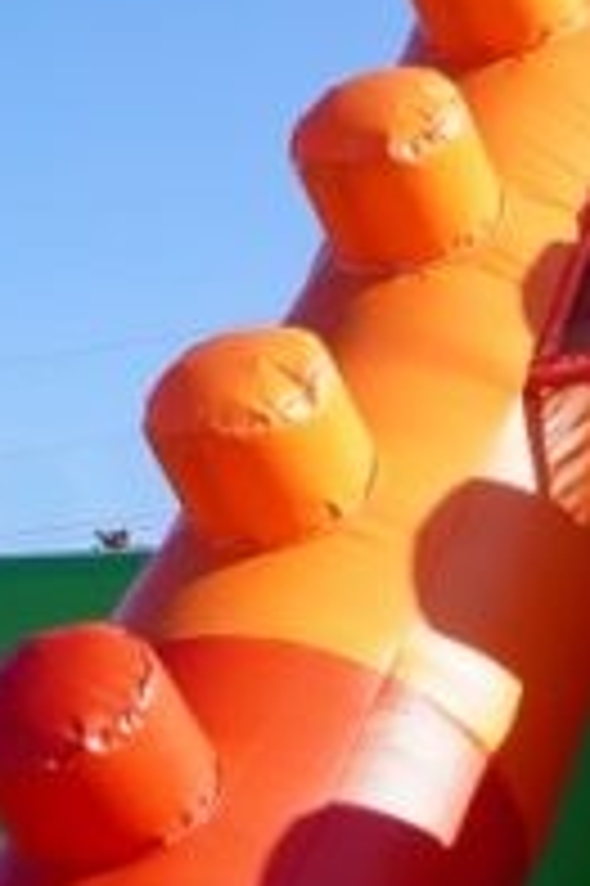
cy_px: 1280
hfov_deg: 9.7
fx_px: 3078
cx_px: 1387
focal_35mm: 125
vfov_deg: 15.3
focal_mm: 16
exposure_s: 1/125
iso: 100
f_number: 9
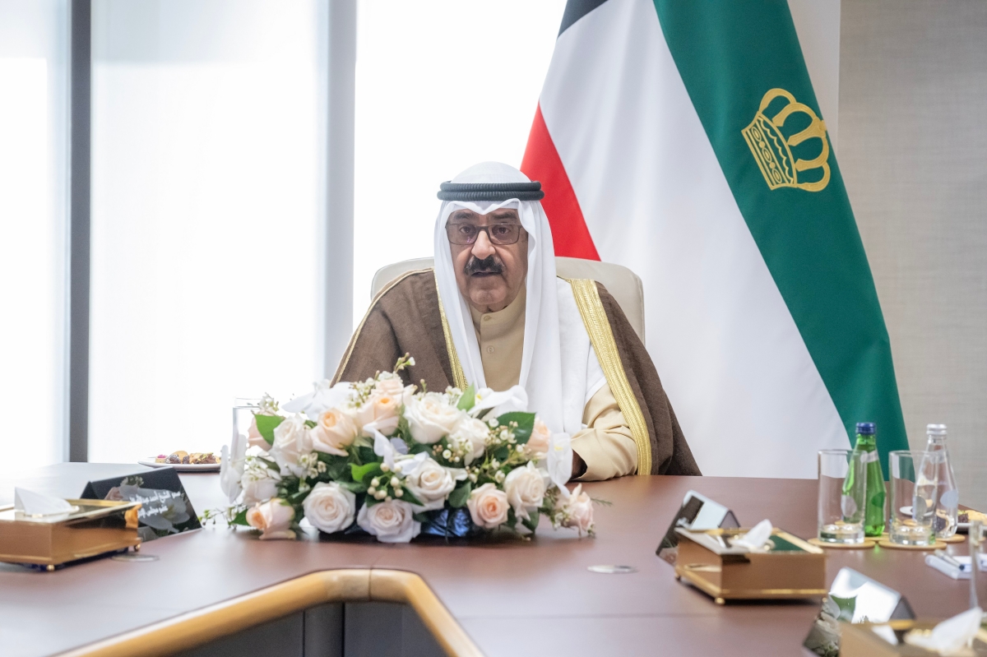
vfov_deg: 11.4
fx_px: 3288
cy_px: 328
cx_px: 494
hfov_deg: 17.1
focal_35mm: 120
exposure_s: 1/160
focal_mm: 120
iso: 5000
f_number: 5.6
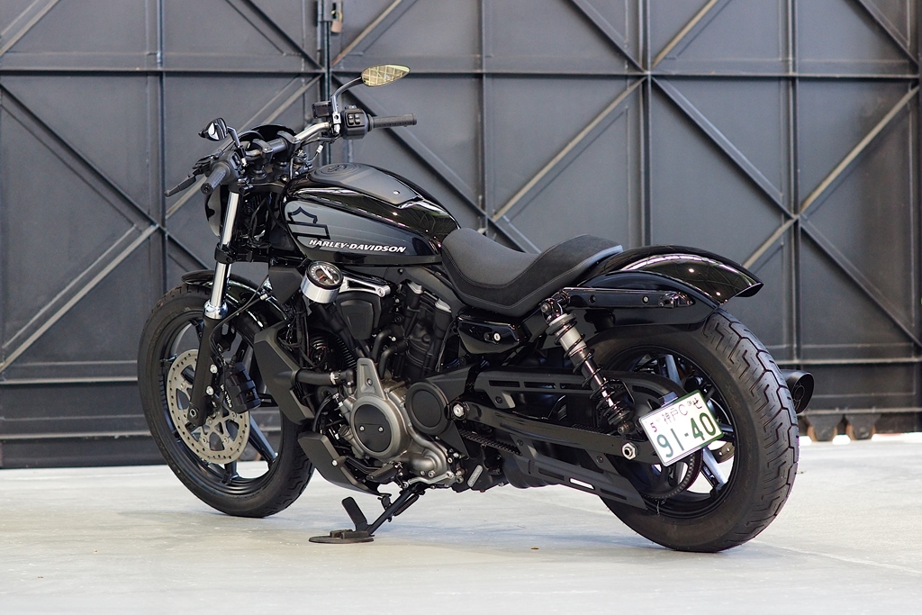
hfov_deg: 16.1
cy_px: 308
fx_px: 3266
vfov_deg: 10.8
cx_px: 461
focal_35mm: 128
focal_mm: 85
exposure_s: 1/40
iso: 640
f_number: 3.2
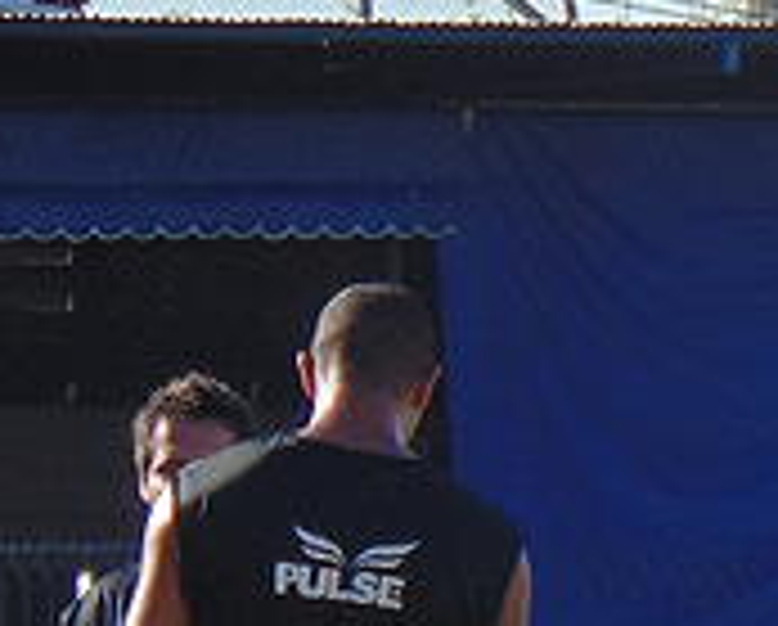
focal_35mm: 897
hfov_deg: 2.2
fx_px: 20689
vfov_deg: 1.7
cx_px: 1102
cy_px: 509
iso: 80
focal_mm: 29.5
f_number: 4
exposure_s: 1/500
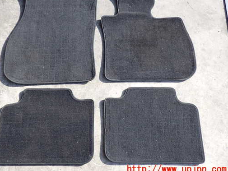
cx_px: 93
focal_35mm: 38
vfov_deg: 37.7
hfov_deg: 48.7
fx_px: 250
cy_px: 74
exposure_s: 1/500
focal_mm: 5.79
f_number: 2.4
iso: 100
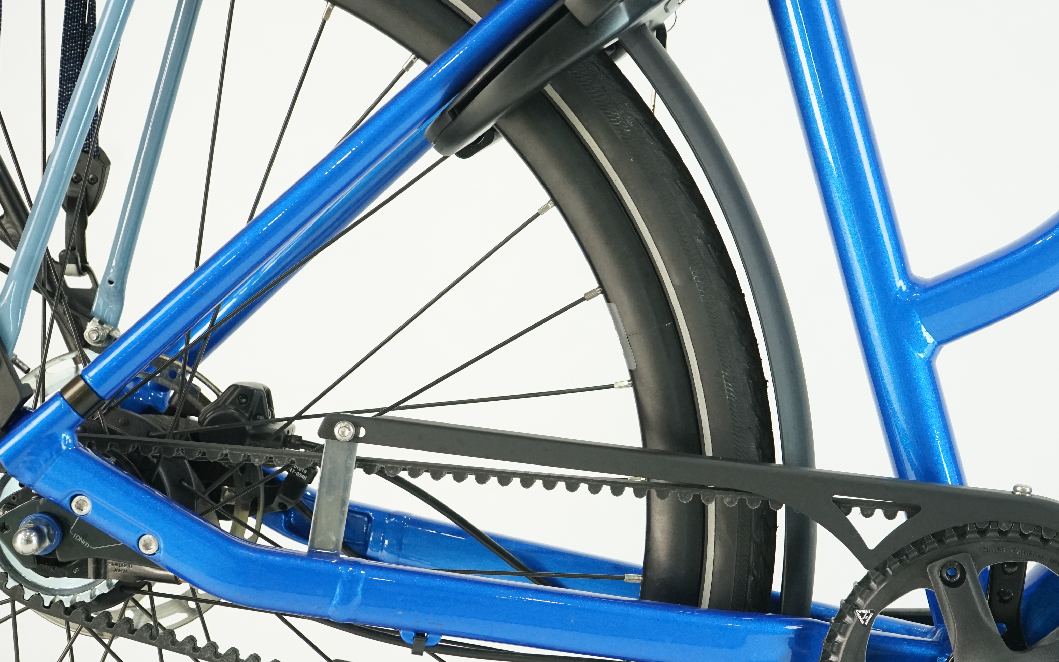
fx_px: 2078
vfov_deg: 18.1
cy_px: 394
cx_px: 651
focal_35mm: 72
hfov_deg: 28.5
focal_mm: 49
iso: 2500
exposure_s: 1/200
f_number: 5.6
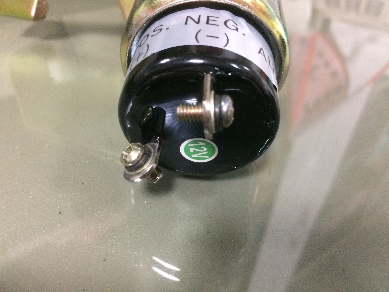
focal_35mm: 29
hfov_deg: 61.7
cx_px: 194
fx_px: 326
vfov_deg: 48.2
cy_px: 146
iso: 500
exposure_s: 1/17
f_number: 2.2
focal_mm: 4.15
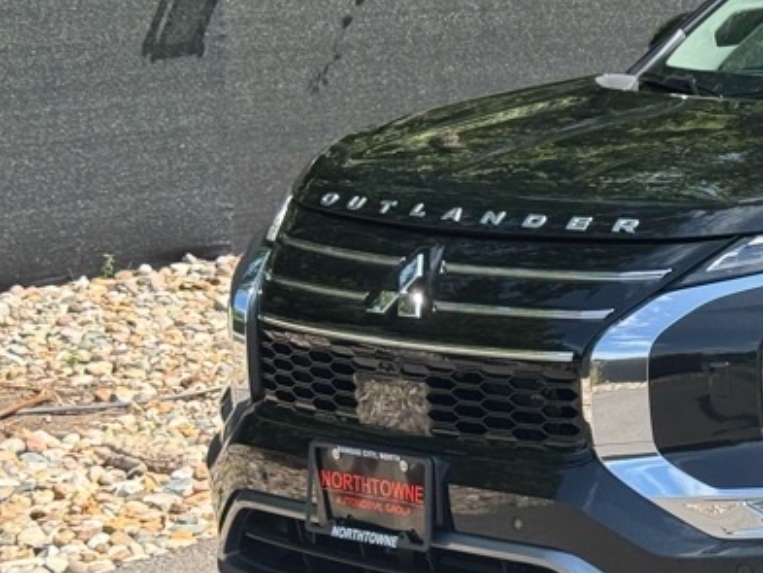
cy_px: 221
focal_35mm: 125
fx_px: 2756
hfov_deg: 15.1
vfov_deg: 11.9
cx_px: 980
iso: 64
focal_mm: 6.76
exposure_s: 1/1395
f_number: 1.78
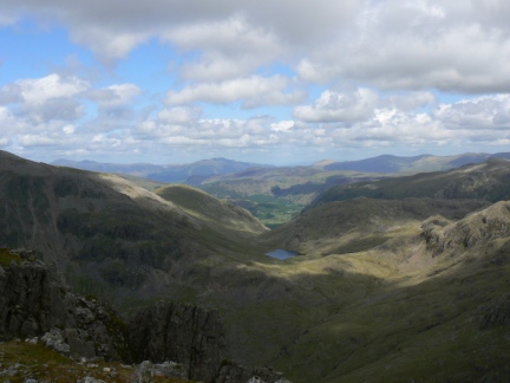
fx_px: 530
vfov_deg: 39.7
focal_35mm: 36
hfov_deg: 51.4
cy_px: 192
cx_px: 255
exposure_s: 1/400
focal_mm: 6
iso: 80
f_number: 8
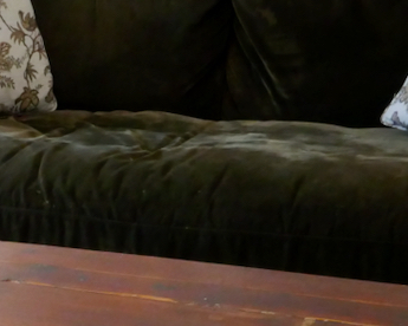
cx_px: 6
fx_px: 1051
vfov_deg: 16.7
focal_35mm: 87
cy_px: 422
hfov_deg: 21.3
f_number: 8
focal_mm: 9.1
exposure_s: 1/40
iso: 1600
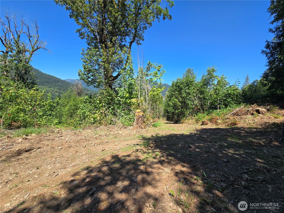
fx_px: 107
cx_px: 142
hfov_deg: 106.2
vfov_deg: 89.9
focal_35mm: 13
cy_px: 106
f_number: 2.2
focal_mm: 2.2
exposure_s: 1/1019
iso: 50
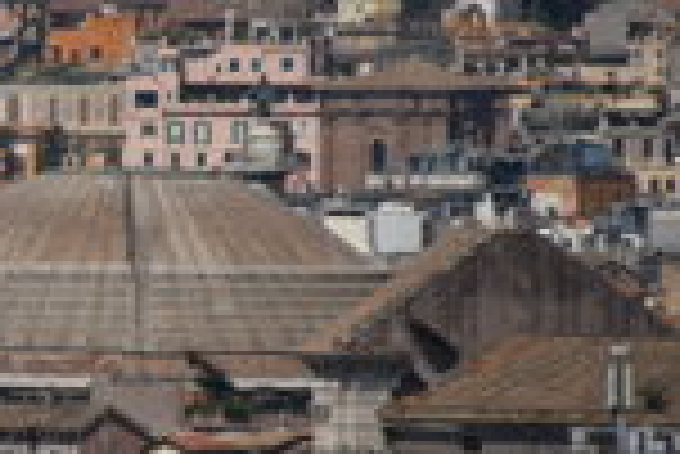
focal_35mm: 1193
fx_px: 22556
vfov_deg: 1.2
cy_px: 240
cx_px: -167
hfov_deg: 1.7
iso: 100
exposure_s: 1/1600
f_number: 6.3
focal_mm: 300
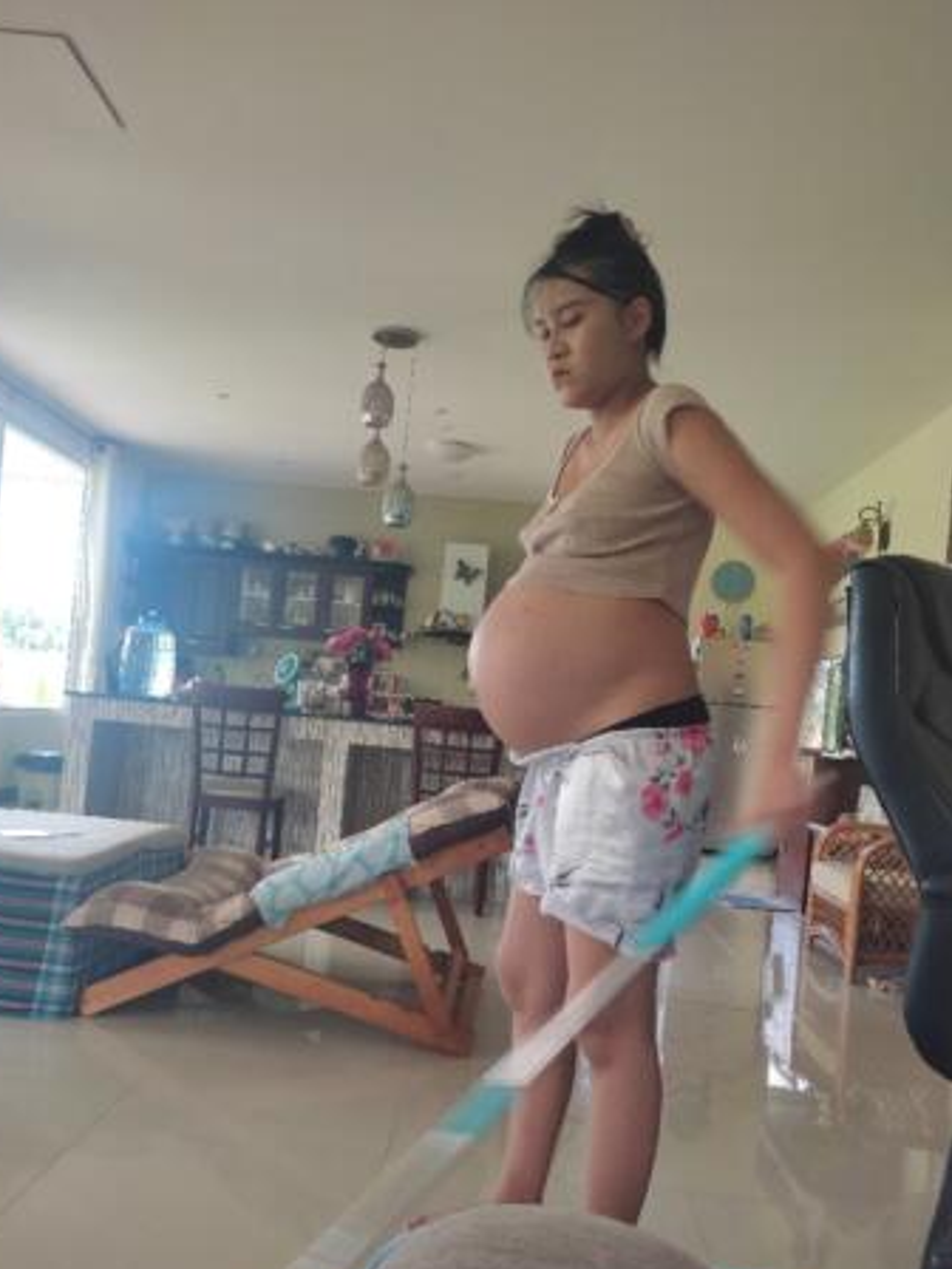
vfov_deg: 61.5
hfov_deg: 48.2
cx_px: 443
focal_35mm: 29
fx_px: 1063
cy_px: 700
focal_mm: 4.74
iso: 214
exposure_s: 1/33
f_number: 1.79
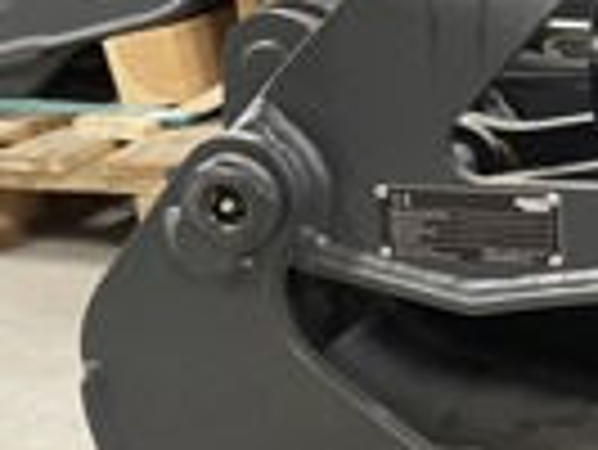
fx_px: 1349
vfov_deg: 18.8
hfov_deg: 22.9
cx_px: 719
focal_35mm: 78
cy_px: 130
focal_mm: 4.2
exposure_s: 1/33
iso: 400
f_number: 1.6
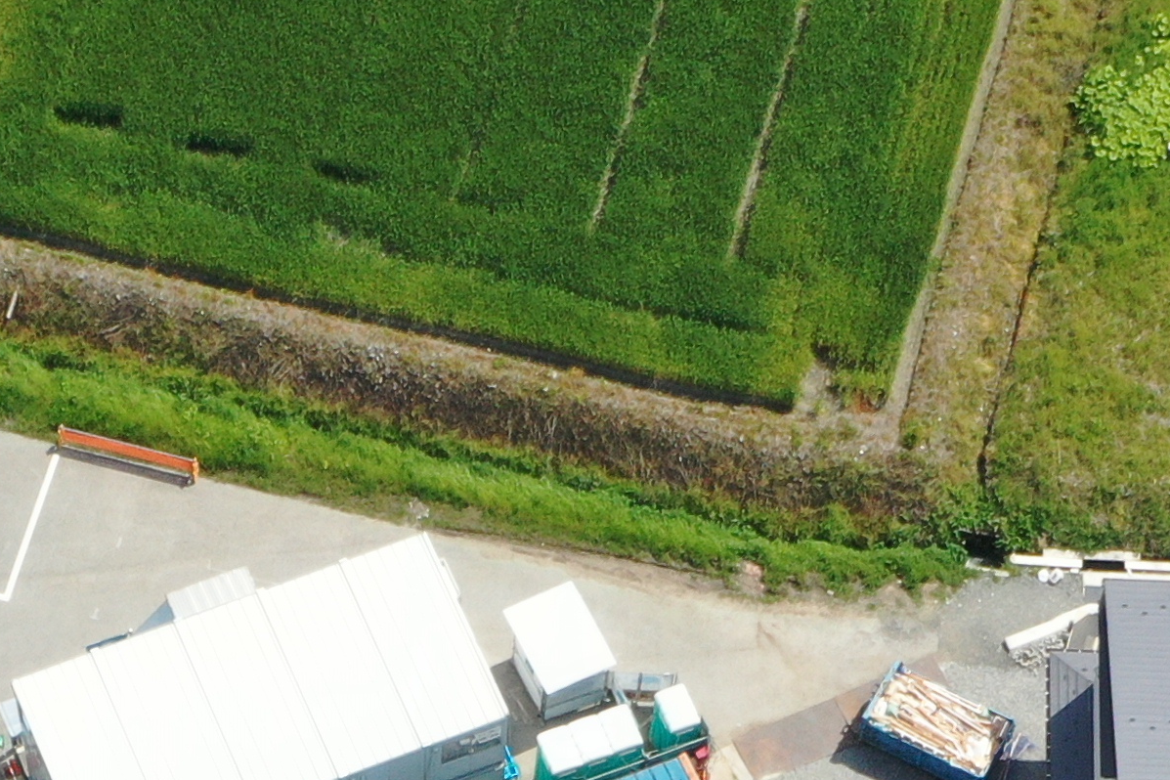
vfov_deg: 10.0
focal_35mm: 128
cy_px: 1528
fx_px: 4160
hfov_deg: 16.0
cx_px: 331
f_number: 9
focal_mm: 10.26
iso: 200
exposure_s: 1/240
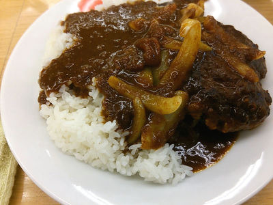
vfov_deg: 46.8
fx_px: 237
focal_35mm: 30
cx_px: 136
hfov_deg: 60.0
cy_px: 102
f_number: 1.94
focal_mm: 4.06
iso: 40
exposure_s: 1/128
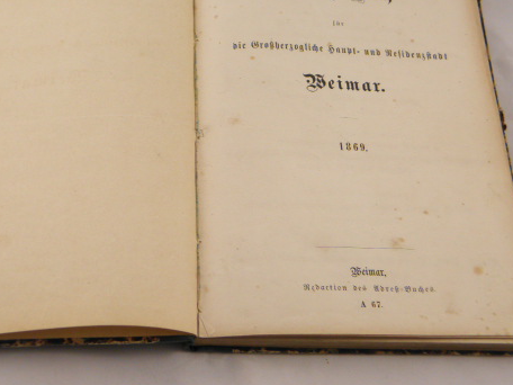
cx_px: 195
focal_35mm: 66
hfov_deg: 29.3
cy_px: 143
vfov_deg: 22.2
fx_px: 978
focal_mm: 8.6
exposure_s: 1/60
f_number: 3.9
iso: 100
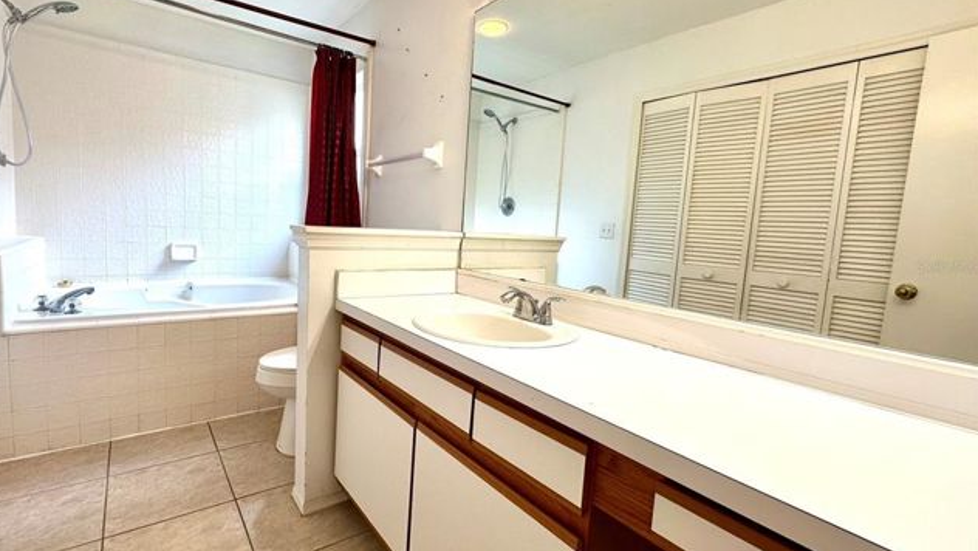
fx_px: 441
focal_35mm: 17
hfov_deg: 95.5
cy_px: 266
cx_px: 436
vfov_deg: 64.0
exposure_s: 1/120
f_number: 2.2
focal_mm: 2.22
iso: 80
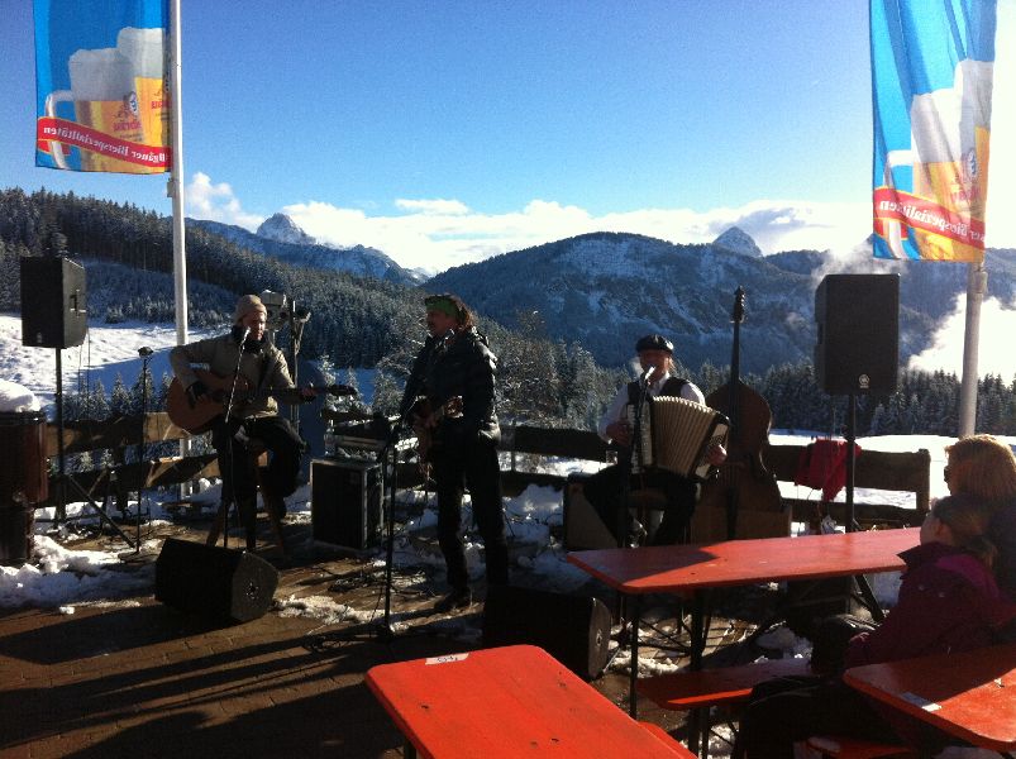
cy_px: 380
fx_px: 1026
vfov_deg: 40.6
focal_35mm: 35
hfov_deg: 52.7
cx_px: 508
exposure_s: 1/1312
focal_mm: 3.85
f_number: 2.8
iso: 80
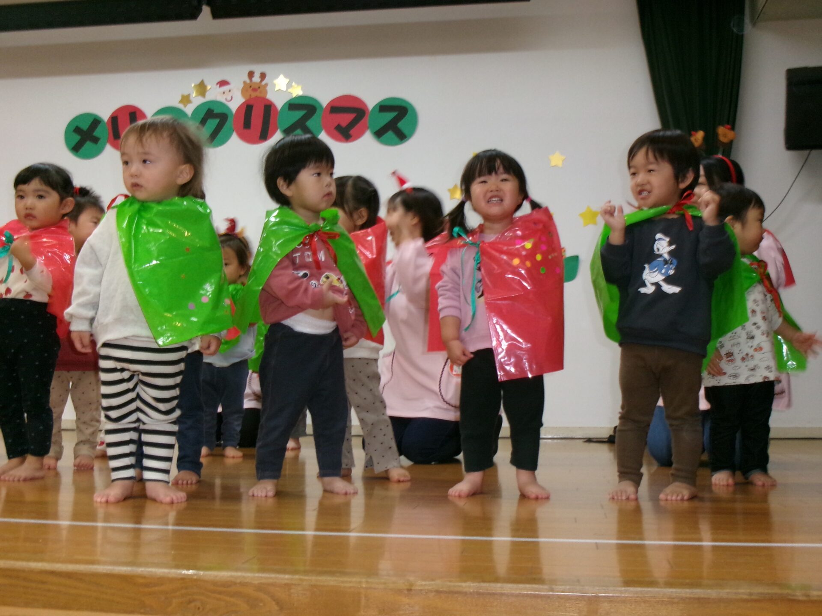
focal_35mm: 43
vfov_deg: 33.6
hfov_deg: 43.9
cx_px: 411
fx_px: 1021
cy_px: 308
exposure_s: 1/34
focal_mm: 7.8
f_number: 4.7
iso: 400
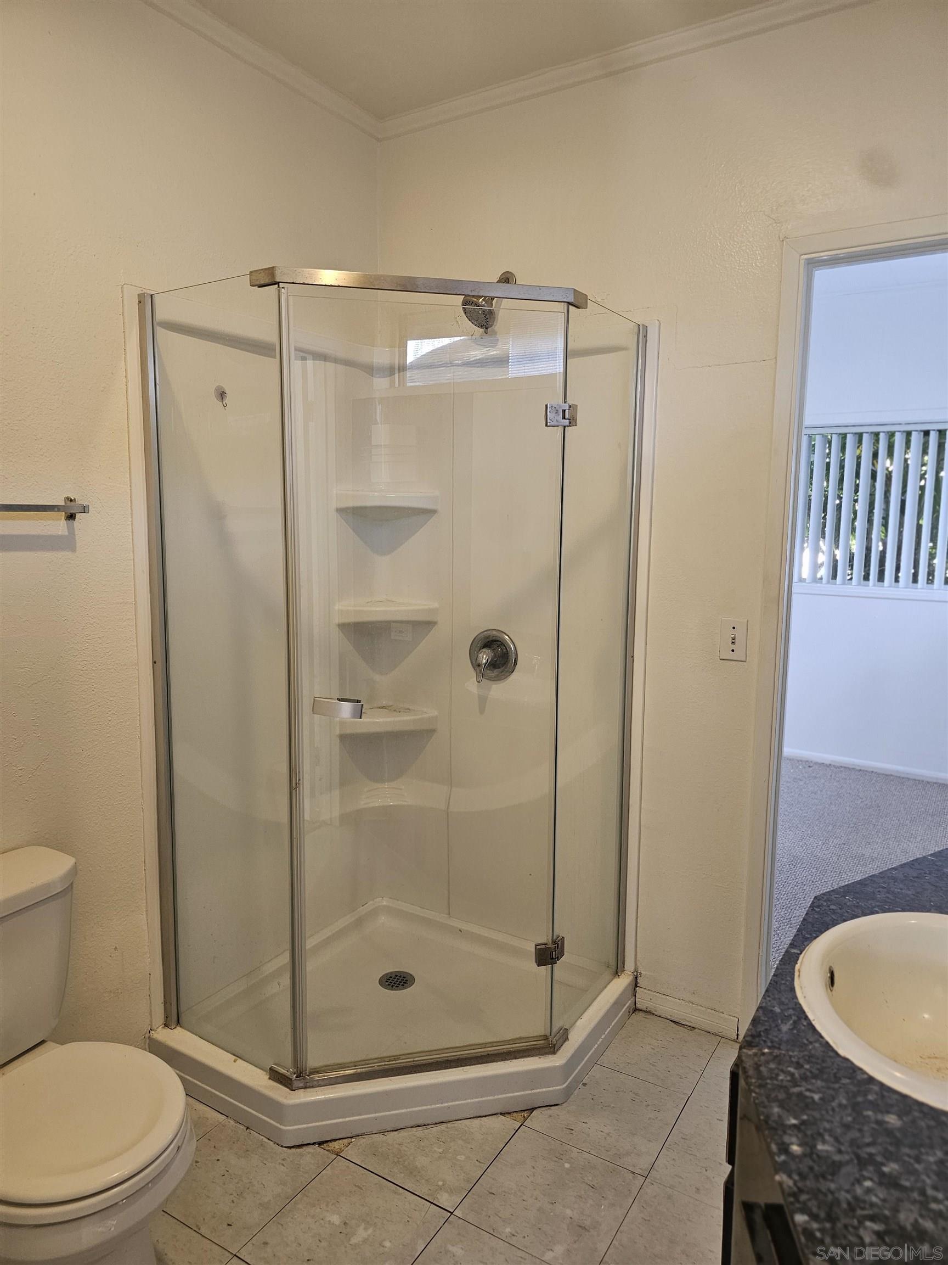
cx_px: 474
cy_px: 632
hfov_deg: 58.9
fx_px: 840
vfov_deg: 73.9
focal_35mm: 23
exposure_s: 1/120
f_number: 1.7
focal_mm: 6.3
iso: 250
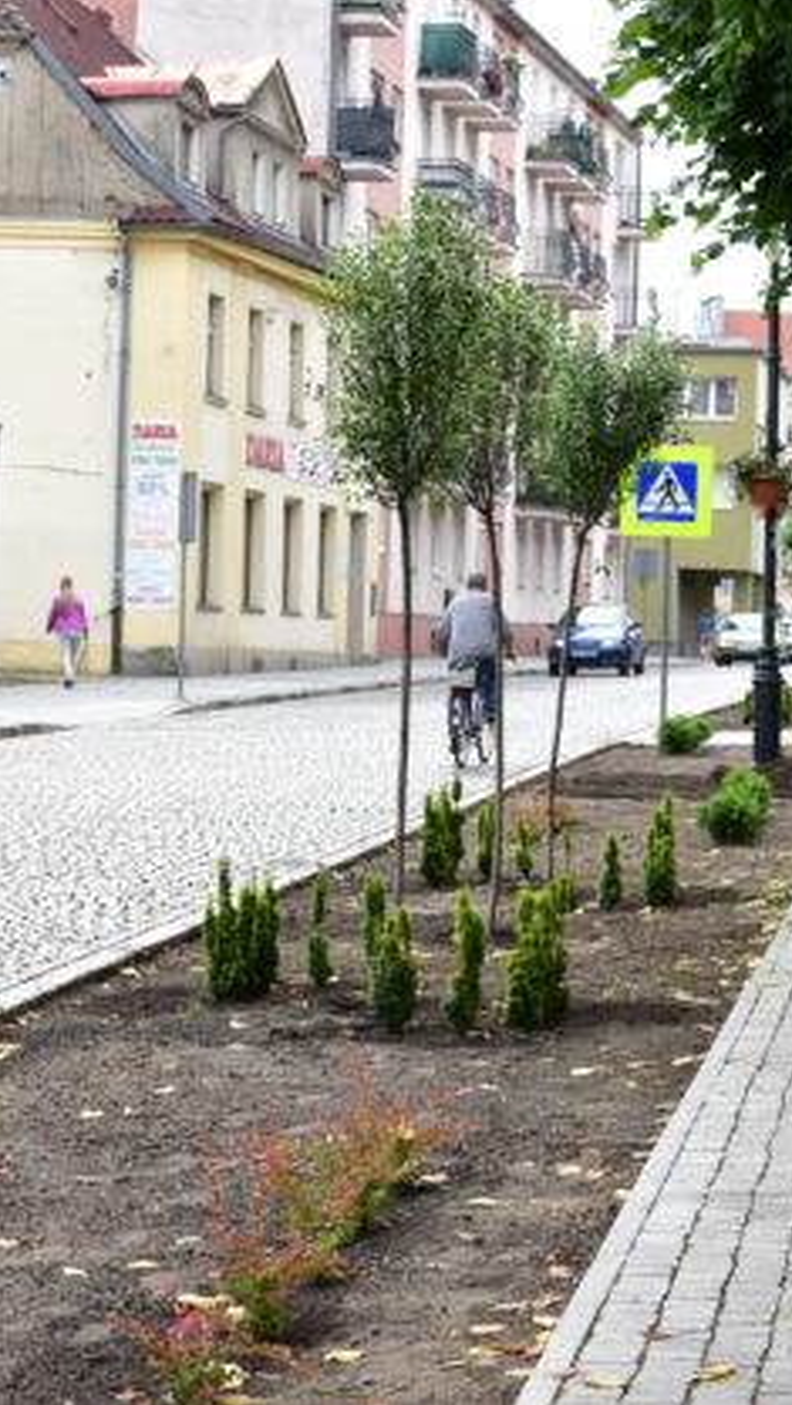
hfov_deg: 11.3
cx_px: 249
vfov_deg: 20.0
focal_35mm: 107
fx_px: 3981
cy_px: 704
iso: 400
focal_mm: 45
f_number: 6.3
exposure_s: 1/320
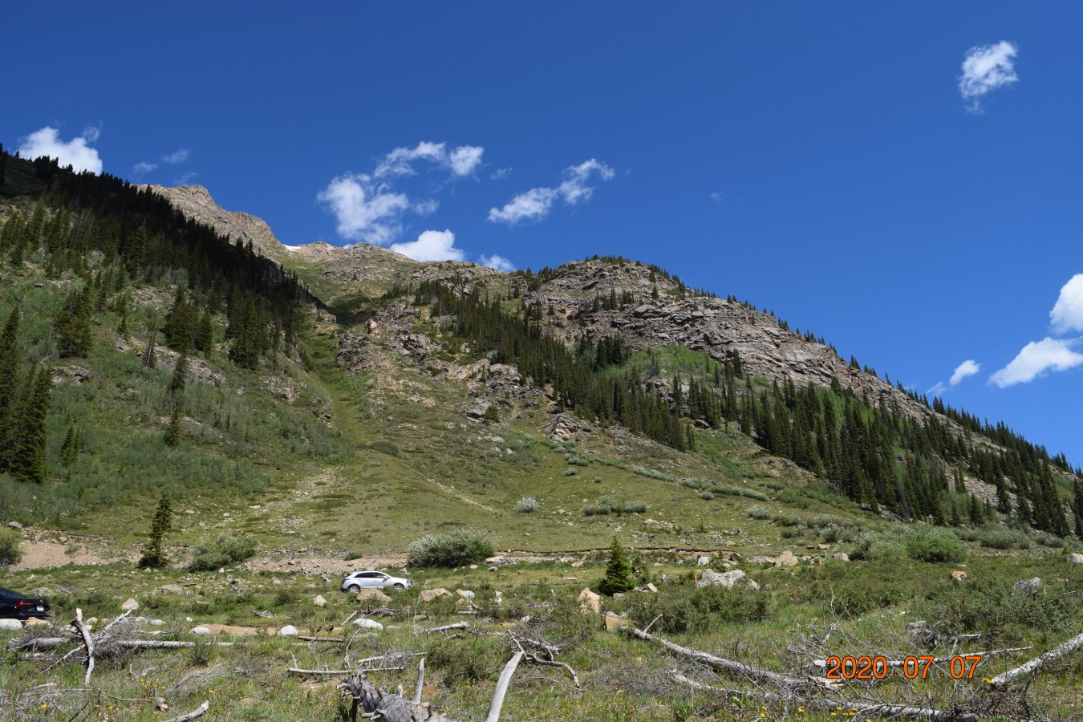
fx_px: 812
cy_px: 361
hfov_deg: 67.4
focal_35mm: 27
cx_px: 542
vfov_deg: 47.9
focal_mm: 18
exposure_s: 1/320
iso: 200
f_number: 9
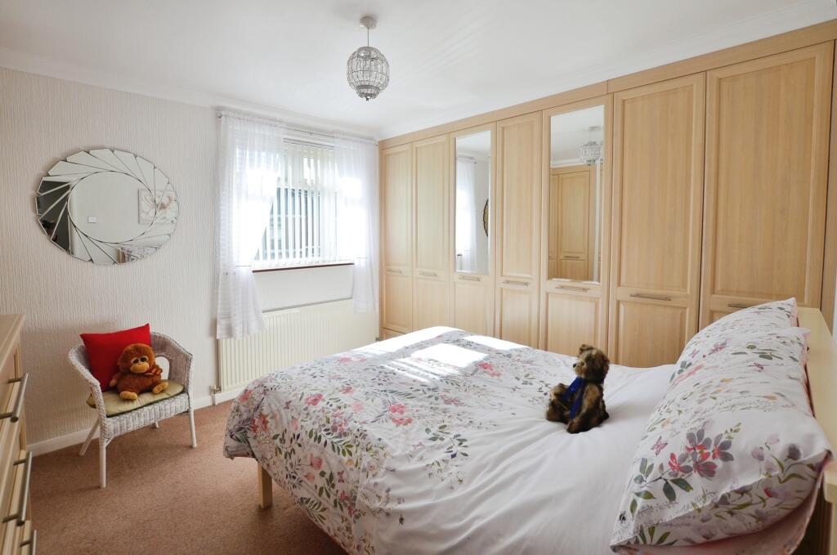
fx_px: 348
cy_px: 278
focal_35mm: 15
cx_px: 418
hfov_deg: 100.5
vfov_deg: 77.1
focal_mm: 10
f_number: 6.3
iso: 200
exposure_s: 1/160
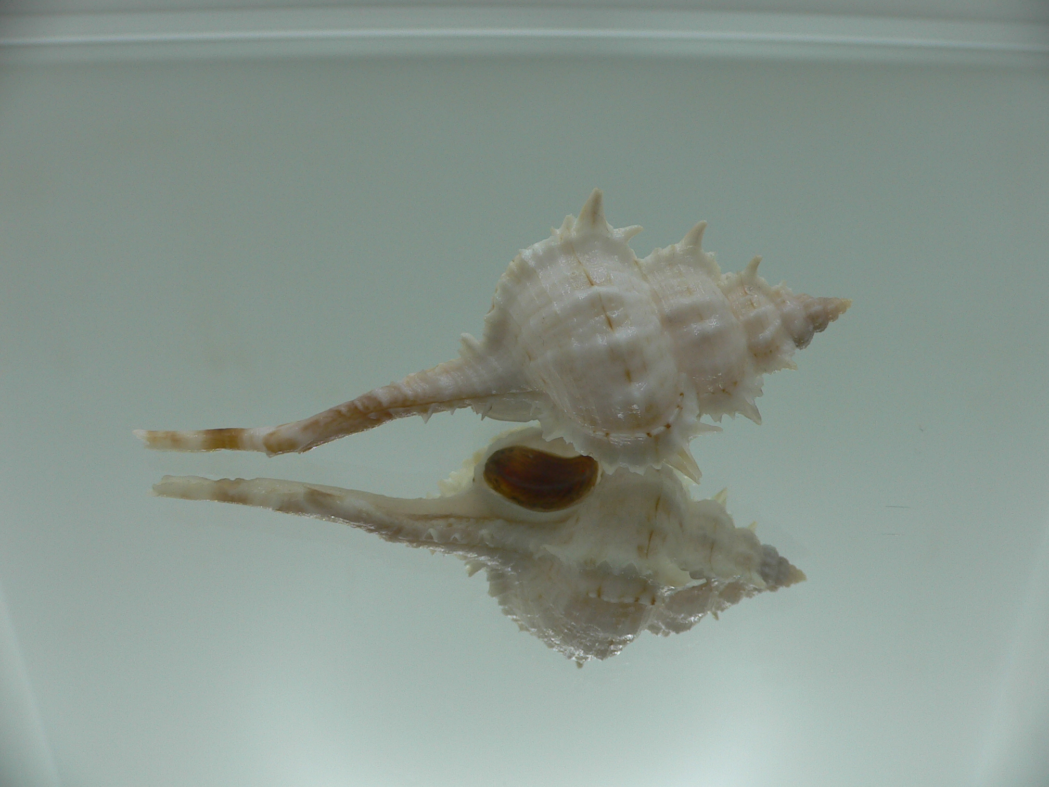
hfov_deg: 52.6
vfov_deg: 40.7
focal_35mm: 35
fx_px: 1061
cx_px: 524
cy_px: 394
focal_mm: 4.6
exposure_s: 1/100
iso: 80
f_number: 3.3
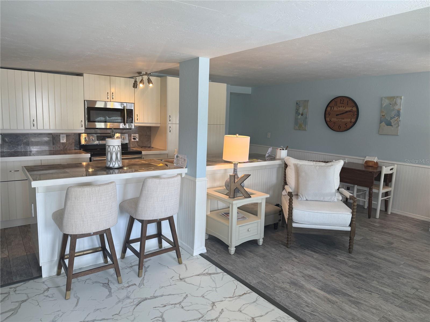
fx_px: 298
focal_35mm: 24
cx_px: 215
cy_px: 161
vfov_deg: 56.8
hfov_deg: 71.6
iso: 100
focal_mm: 6.76
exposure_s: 1/120
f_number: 1.78
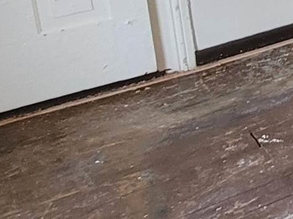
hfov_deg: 14.6
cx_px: 704
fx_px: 728
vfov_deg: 15.1
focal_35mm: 86
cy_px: -164
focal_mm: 2.2
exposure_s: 1/60
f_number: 2.2
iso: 320
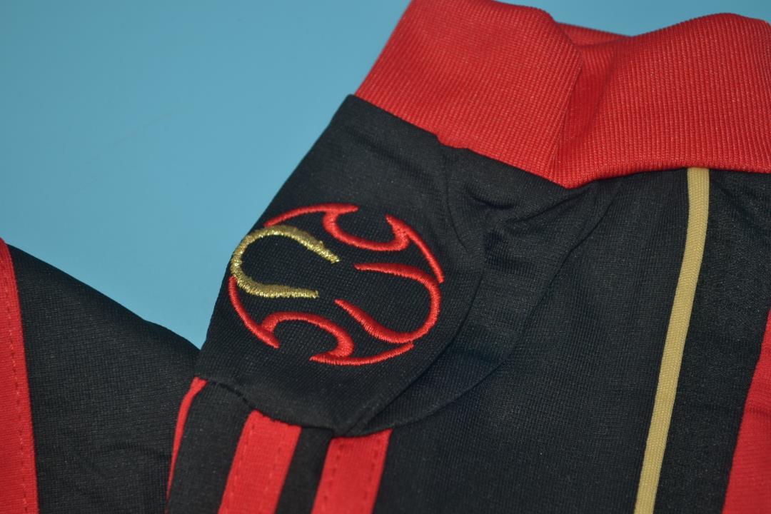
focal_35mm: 69
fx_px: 1478
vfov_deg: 19.7
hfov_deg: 29.2
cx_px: 386
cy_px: 257
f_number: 5.3
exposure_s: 1/200
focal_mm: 46
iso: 200
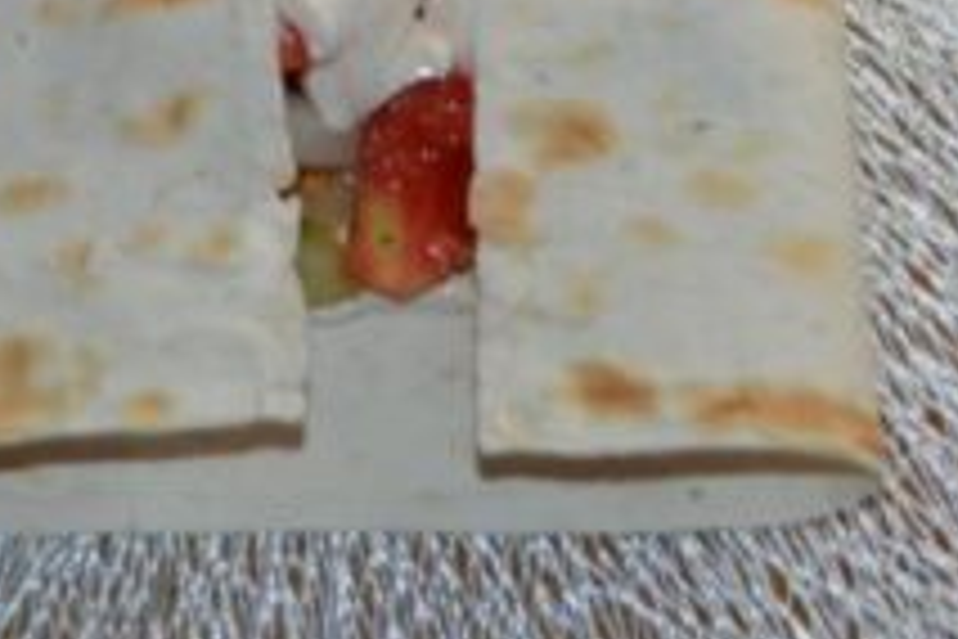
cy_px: -290
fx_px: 3672
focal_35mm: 138
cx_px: 292
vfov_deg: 9.7
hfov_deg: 14.8
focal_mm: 28
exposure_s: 1/60
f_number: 4.5
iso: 640
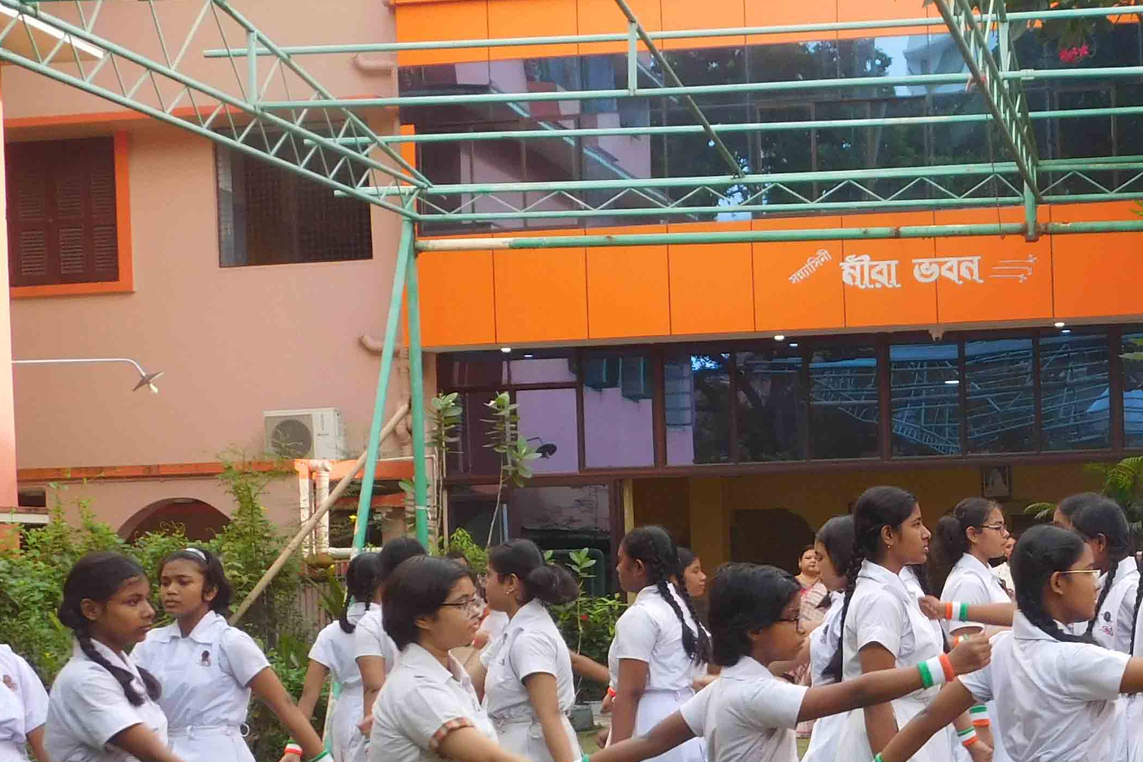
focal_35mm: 68
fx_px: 2159
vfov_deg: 19.8
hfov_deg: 28.7
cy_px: 596
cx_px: 996
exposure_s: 1/160
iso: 125
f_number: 3.2
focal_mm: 5.3
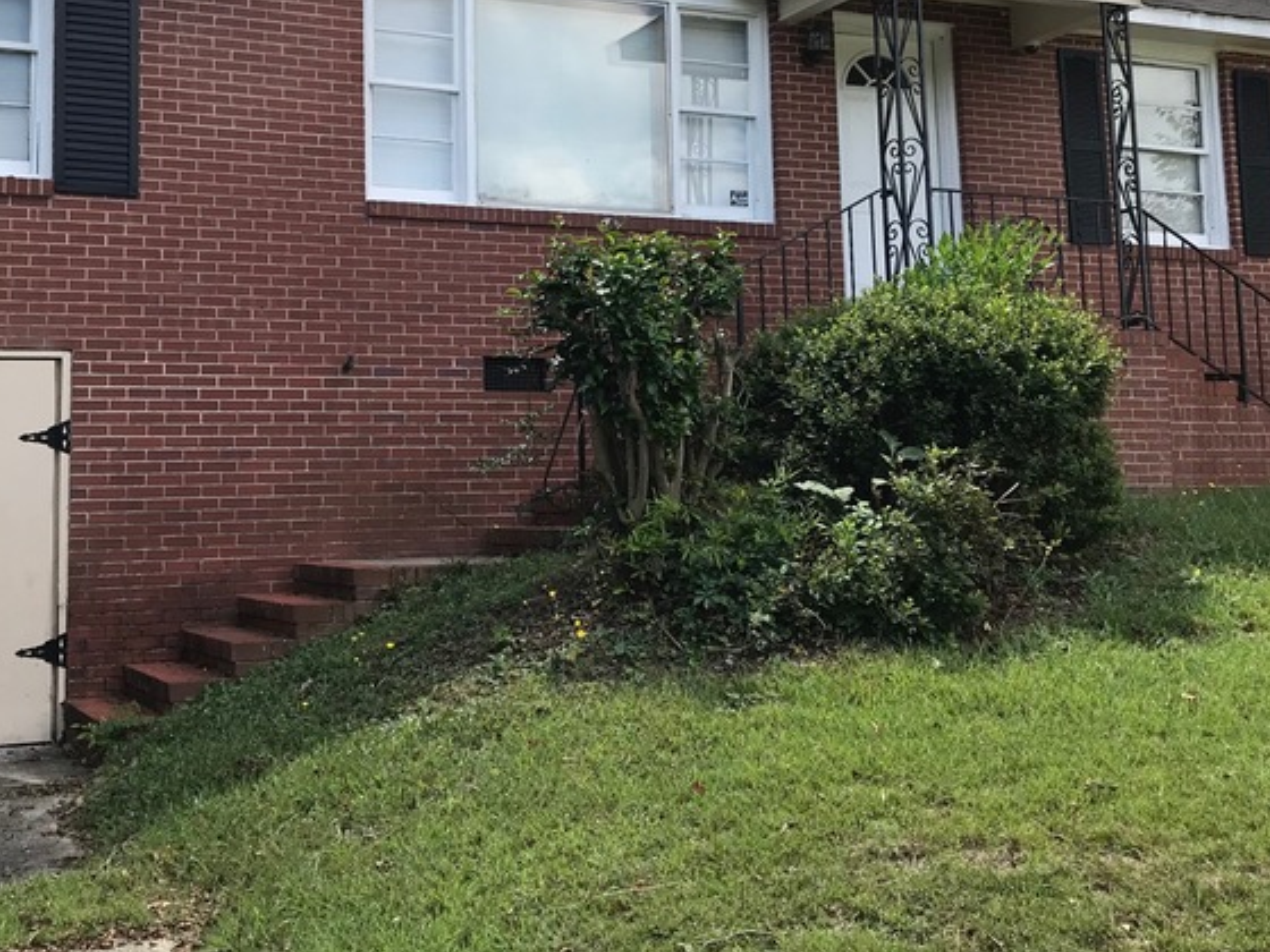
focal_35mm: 45
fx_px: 1651
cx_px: 494
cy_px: 307
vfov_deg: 31.9
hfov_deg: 41.8
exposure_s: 1/929
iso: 20
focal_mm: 3.99
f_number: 1.8
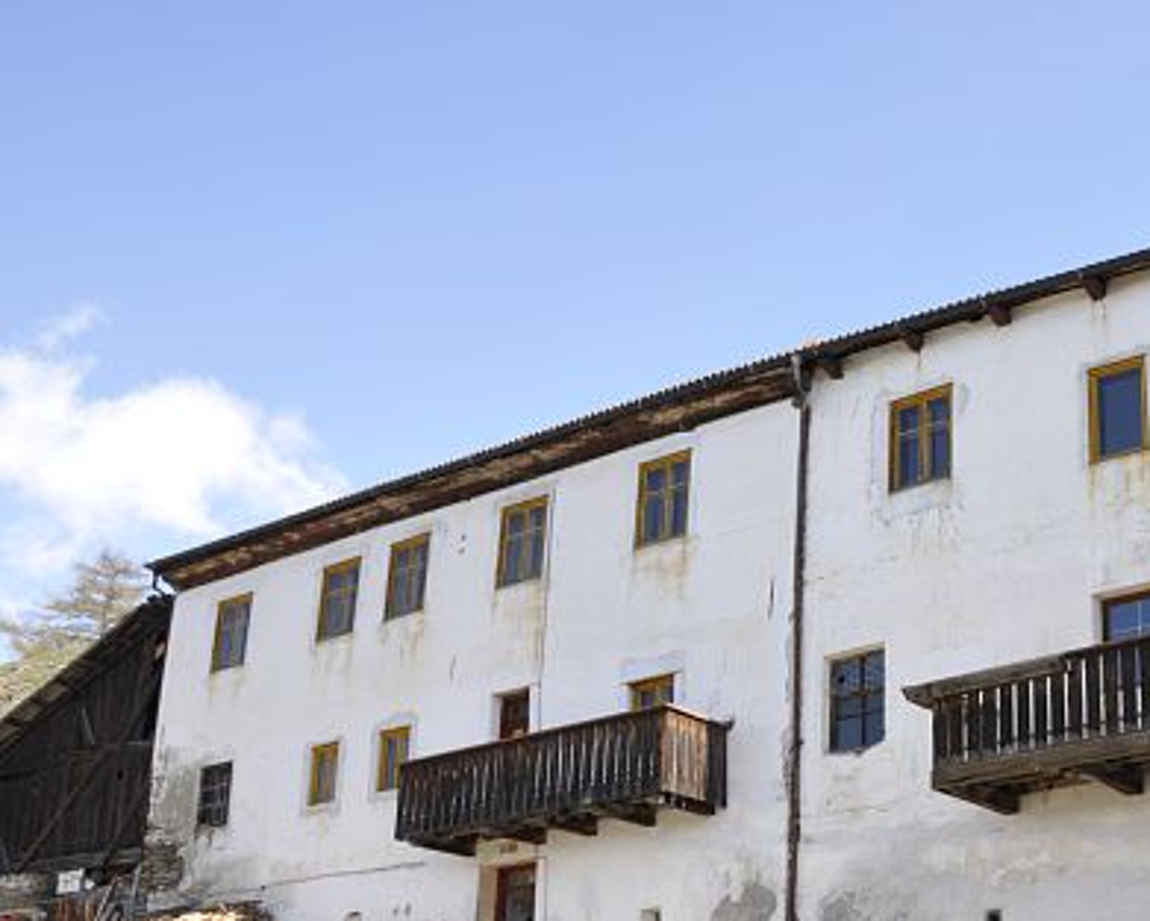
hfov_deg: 37.7
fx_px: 1566
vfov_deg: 31.7
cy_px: 772
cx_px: 1035
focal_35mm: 46
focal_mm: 16
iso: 200
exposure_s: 1/200
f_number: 7.1
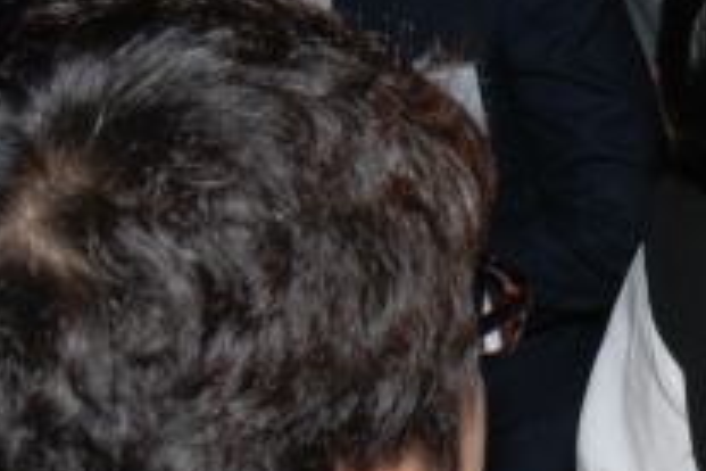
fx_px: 2484
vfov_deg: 10.8
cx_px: 839
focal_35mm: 127
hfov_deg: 15.6
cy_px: 283
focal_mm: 25
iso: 200
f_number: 8
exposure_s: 1/60
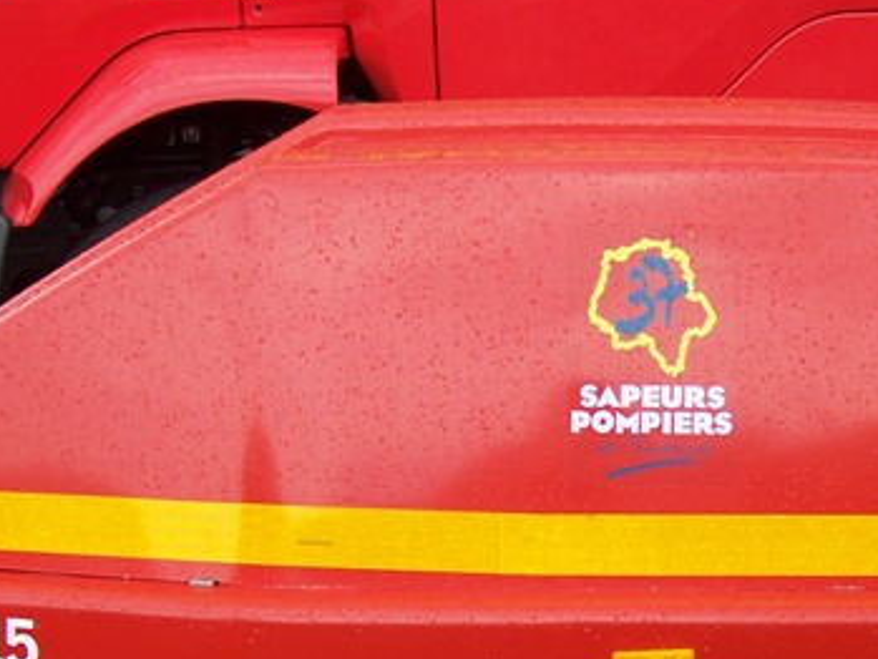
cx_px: 584
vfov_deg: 16.7
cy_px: 639
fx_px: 2207
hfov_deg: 22.4
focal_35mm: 87
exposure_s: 1/500
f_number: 2.8
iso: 80
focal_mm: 6.3
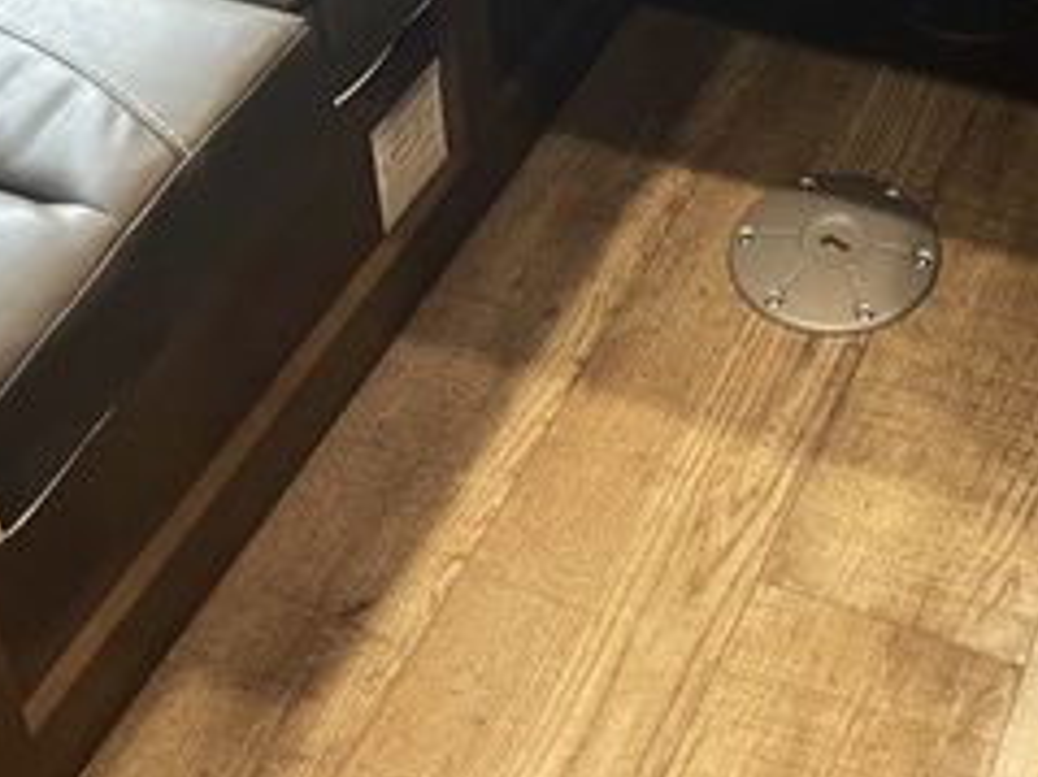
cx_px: 903
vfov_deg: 20.0
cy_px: -247
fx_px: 2008
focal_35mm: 67
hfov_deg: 28.1
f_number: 1.6
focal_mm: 5.1
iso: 320
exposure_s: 1/60
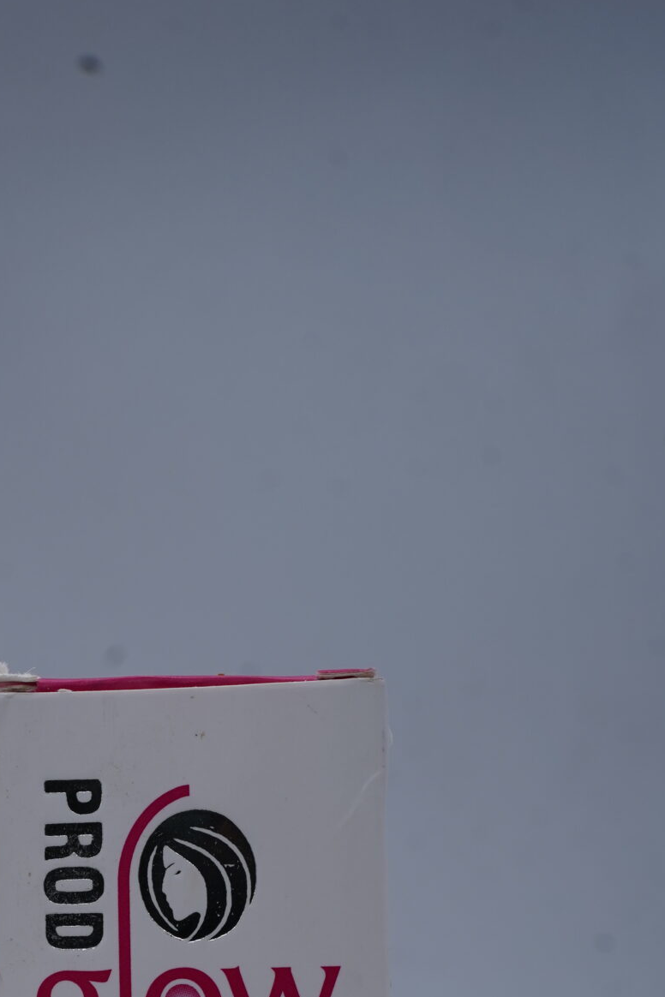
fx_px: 2133
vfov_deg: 25.0
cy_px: 1010
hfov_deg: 17.3
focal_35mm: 77
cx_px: -18
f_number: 8
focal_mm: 35
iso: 250
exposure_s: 1/100
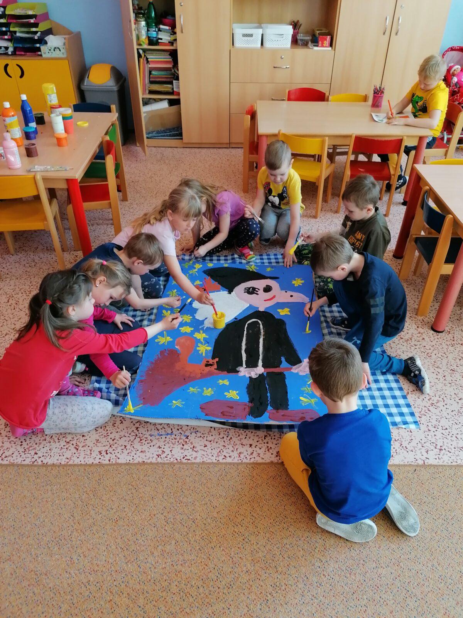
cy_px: 309
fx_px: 482
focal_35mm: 27
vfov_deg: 65.3
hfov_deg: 51.4
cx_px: 232
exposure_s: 1/100
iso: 160
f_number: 1.8
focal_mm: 4.75
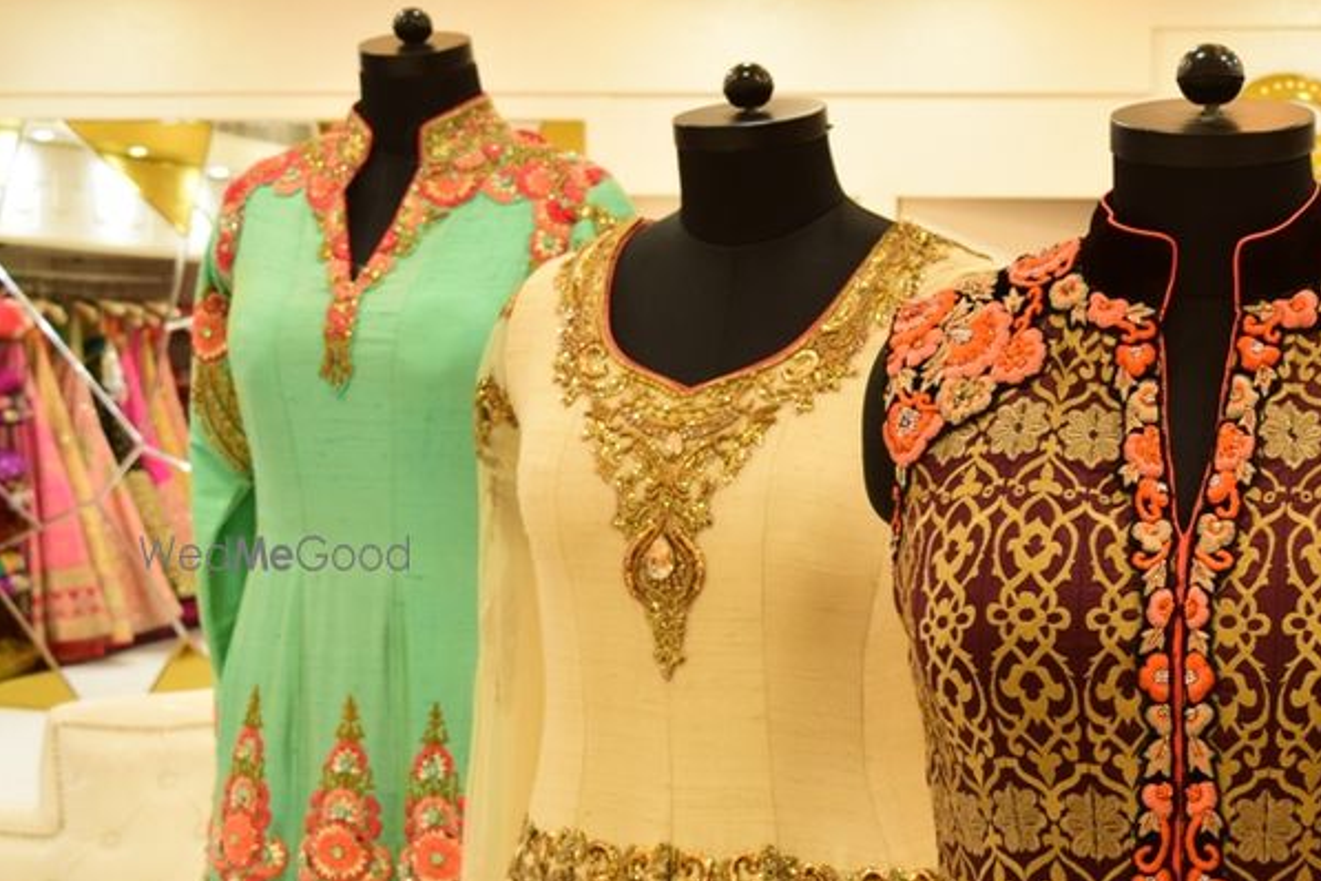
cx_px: 1069
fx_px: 2673
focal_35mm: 73
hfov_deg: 27.2
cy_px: 608
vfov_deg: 18.6
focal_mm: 29
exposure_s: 1/30
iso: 400
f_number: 8
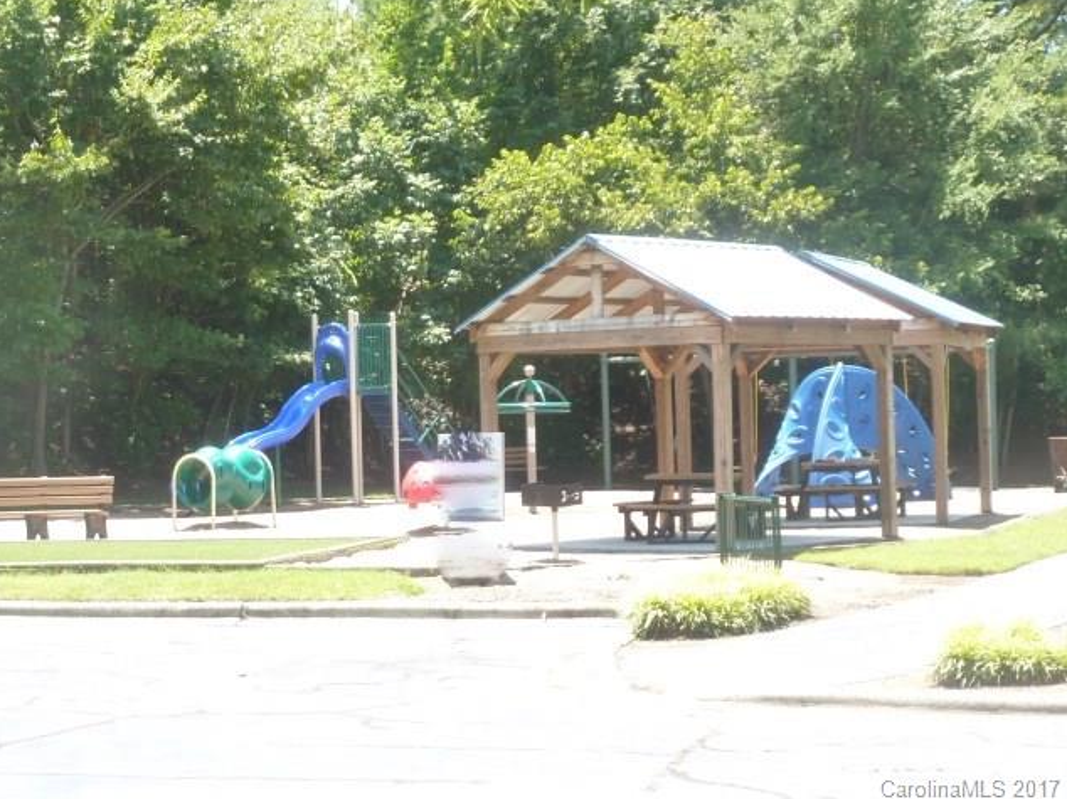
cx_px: 532
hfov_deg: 19.5
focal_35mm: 101
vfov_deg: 14.6
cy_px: 399
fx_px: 3112
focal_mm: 9.1
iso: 125
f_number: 3.9
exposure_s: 1/125
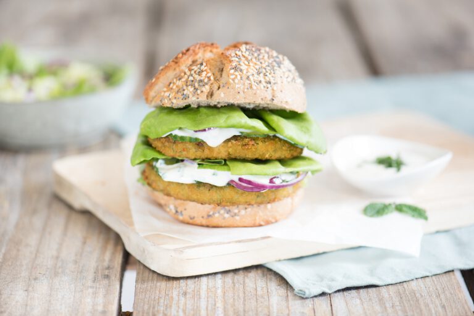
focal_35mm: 105
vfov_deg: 13.0
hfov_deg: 19.5
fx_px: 1382
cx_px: 237
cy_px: 158
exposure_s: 1/125
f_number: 4
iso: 400
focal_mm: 105
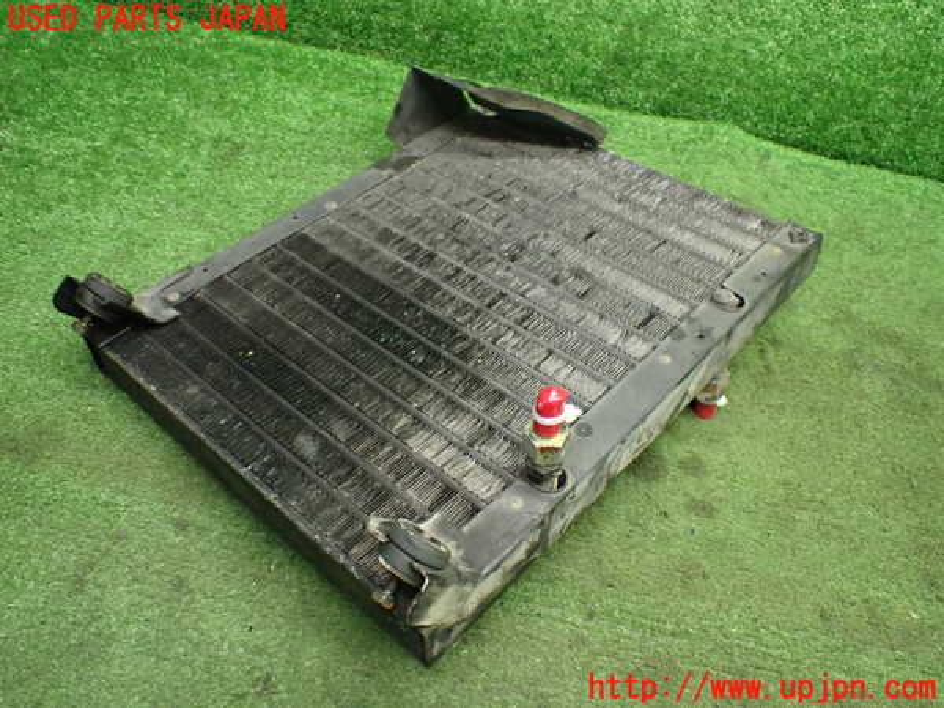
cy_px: 354
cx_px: 472
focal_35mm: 30
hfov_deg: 60.0
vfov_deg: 46.8
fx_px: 818
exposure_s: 1/100
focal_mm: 5.4
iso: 800
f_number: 2.3
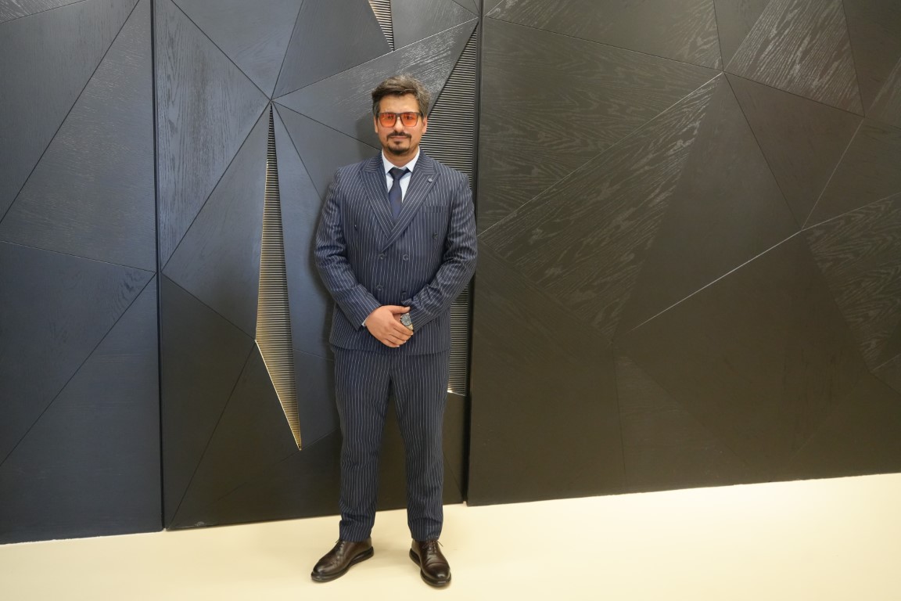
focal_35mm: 29
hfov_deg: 63.7
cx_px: 450
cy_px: 300
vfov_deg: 45.0
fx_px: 726
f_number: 4
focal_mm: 29
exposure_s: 1/160
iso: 6400
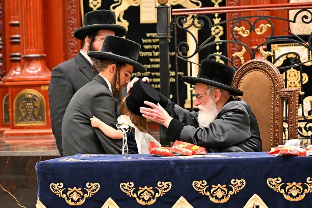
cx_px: 156
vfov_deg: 9.7
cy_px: 104
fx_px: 1222
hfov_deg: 14.5
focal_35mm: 141
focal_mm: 94
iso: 500
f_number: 4
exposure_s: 1/160
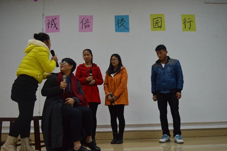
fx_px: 227
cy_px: 76
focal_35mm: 36
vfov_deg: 36.8
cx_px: 114
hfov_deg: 53.1
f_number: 4
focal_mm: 24
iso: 1100
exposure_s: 1/60
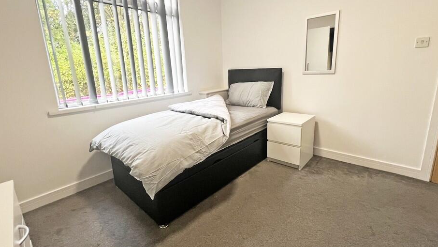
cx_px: 223
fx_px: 186
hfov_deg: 99.3
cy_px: 114
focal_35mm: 16
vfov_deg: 67.0
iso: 160
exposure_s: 1/100
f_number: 1.8
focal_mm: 1.57
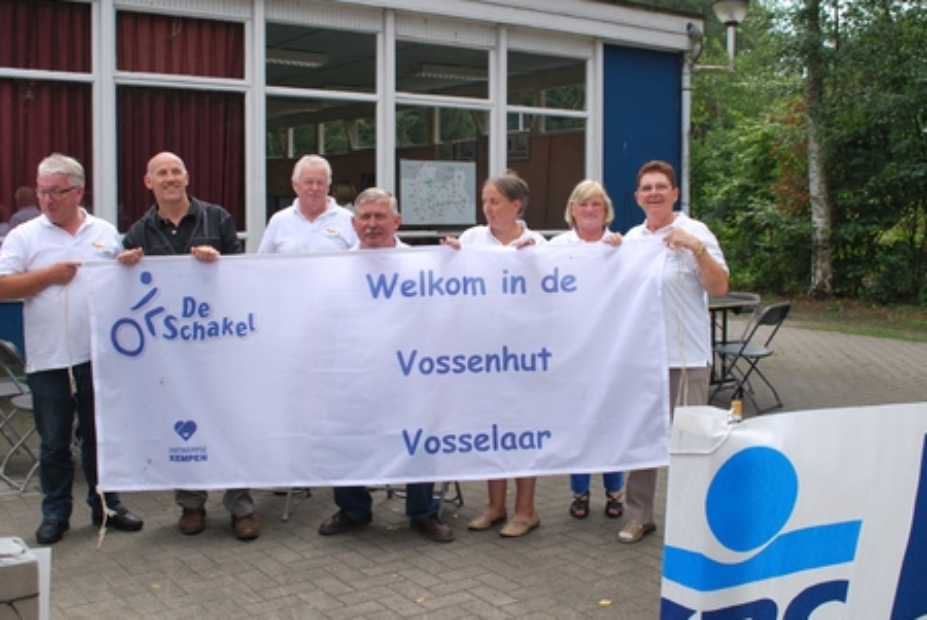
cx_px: 505
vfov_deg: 33.4
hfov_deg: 48.4
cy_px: 269
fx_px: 1031
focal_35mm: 40
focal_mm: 20
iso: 100
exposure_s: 1/160
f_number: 6.3
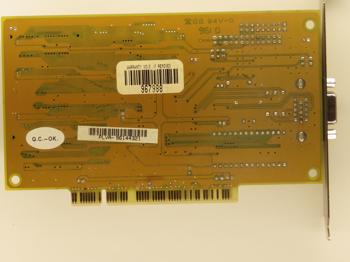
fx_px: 1901
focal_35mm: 188
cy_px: 117
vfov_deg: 7.9
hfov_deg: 10.5
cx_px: 164
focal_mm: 30.4
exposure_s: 1/125
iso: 100
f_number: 5.3
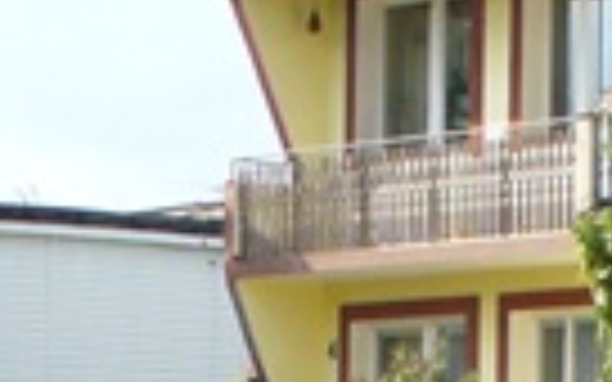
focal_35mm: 231
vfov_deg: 5.5
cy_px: 944
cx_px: 603
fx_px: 3853
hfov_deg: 9.0
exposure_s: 1/200
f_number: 5.6
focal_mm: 6.1
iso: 100
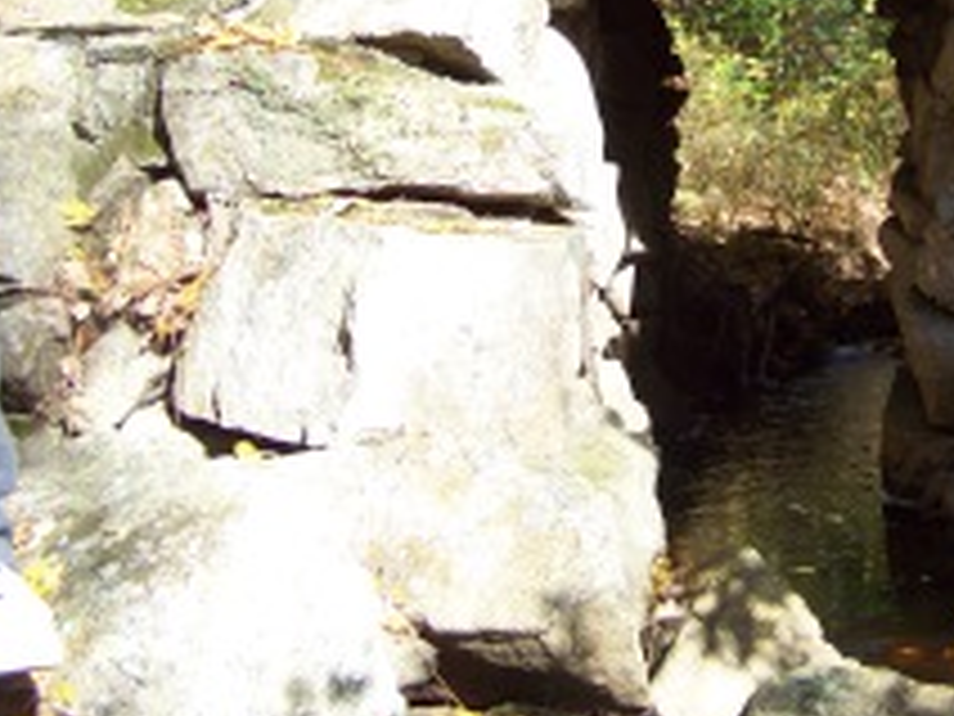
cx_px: 808
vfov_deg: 21.9
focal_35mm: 66
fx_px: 1819
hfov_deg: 28.5
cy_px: 108
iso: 65
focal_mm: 5.85
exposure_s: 1/160
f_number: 2.8
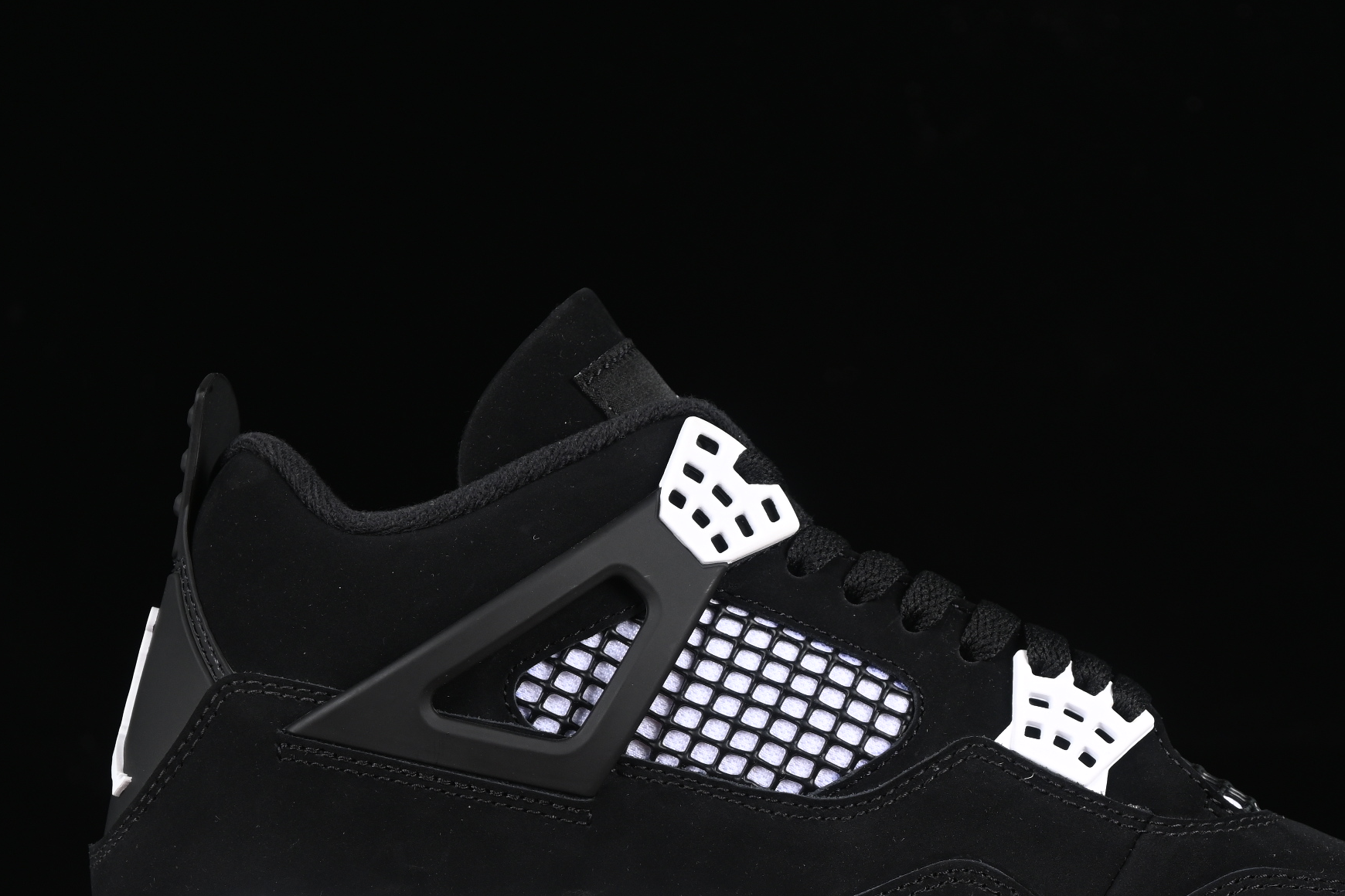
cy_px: 707
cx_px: 845
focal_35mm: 120
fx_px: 4483
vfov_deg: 11.4
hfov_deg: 17.0
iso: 160
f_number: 6.3
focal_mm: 50
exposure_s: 1/60
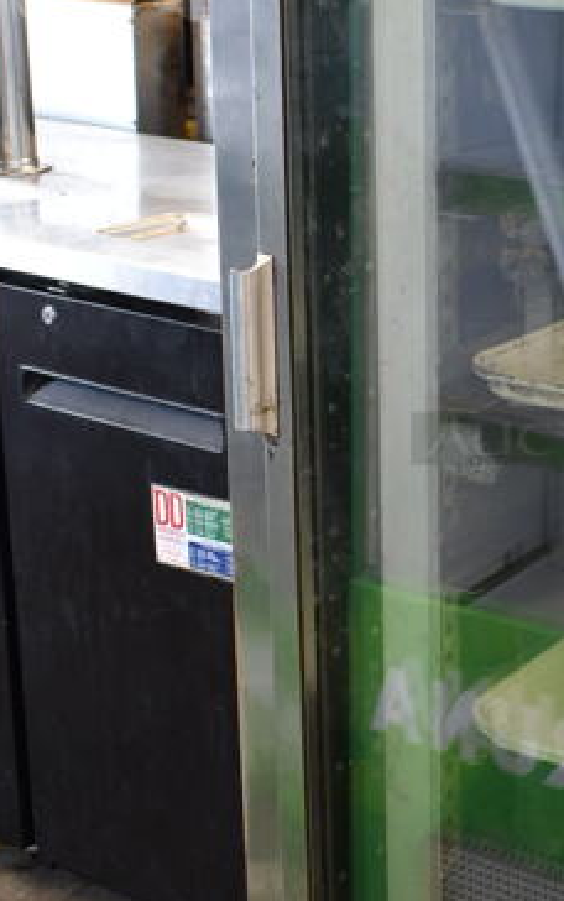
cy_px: 335
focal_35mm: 69
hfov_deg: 17.9
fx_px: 1694
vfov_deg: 29.6
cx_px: 688
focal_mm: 18
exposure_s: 1/30
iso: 450
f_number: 3.5
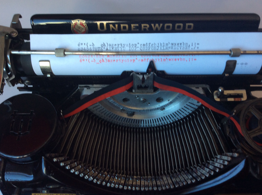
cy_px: 98
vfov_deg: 44.1
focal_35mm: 32
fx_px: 242
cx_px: 131
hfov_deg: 56.9
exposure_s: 1/25
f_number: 2.4
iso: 32
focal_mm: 3.3
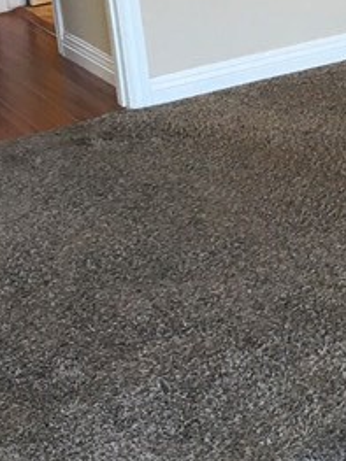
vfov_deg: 17.2
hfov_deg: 12.7
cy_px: 40
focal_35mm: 113
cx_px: 437
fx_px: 1507
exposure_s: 1/30
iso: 80
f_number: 2.2
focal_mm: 4.15
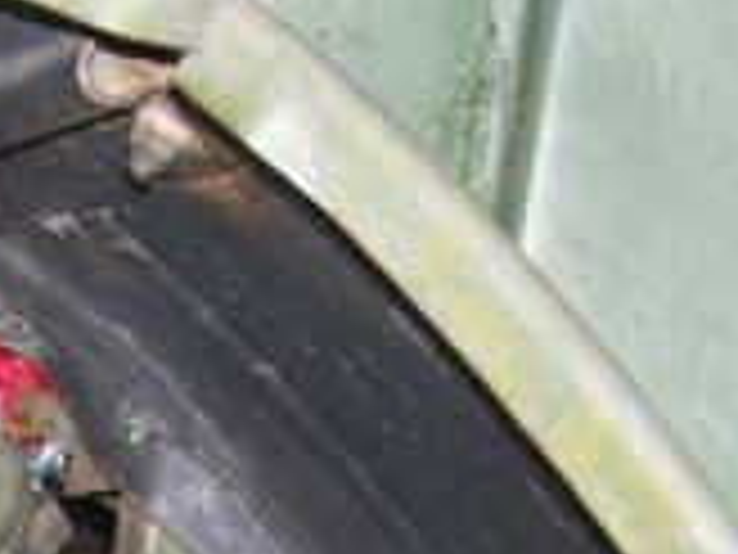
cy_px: 1266
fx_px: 3859
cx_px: -50
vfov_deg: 7.7
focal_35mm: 181
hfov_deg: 10.8
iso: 80
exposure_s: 1/60
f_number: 2.7
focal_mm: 6
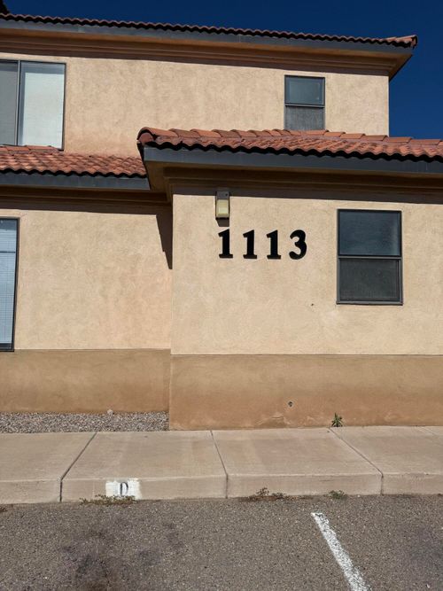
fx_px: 410
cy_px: 296
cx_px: 222
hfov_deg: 56.8
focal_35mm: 24
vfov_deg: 71.6
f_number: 1.78
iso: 80
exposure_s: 1/14286
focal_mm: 6.76
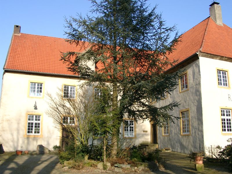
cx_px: 116
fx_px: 228
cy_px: 87
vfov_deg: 41.8
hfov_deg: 54.0
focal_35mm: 34
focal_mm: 7.13
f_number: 4
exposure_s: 1/355
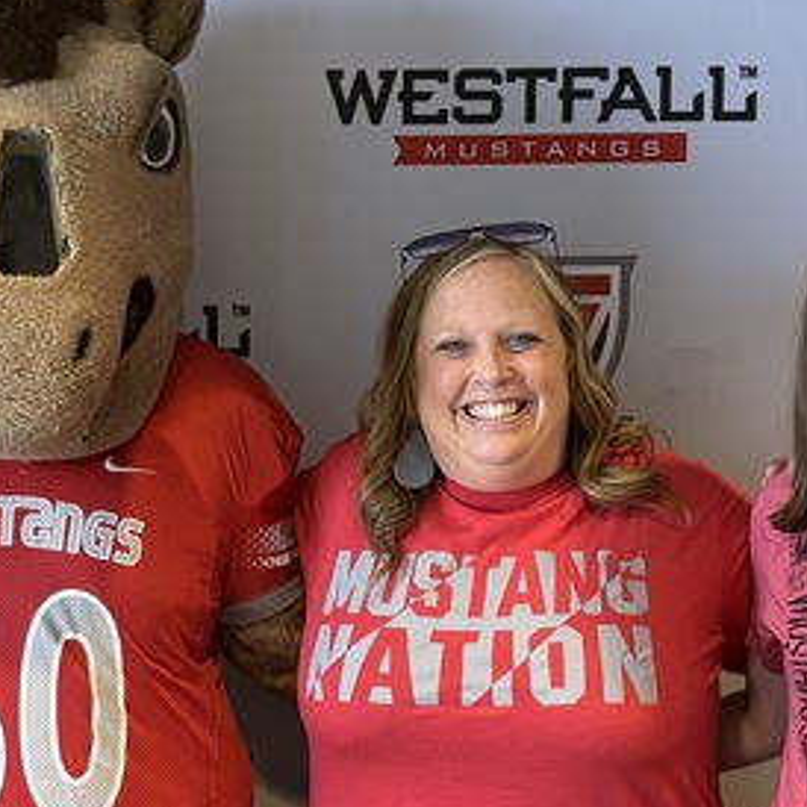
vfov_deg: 20.1
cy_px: 501
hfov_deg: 20.1
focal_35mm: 86
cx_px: 297
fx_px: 2268
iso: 200
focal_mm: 5.96
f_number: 1.6
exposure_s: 1/60
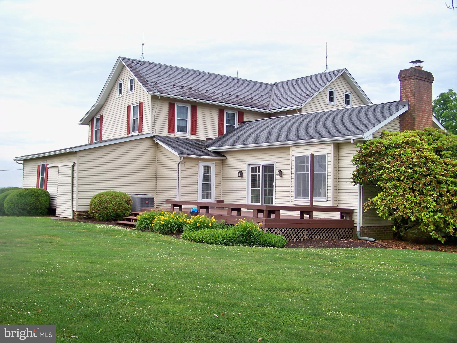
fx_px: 488
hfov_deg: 50.1
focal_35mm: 37
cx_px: 228
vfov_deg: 38.7
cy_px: 172
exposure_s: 1/320
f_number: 2.8
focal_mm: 6.75
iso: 64
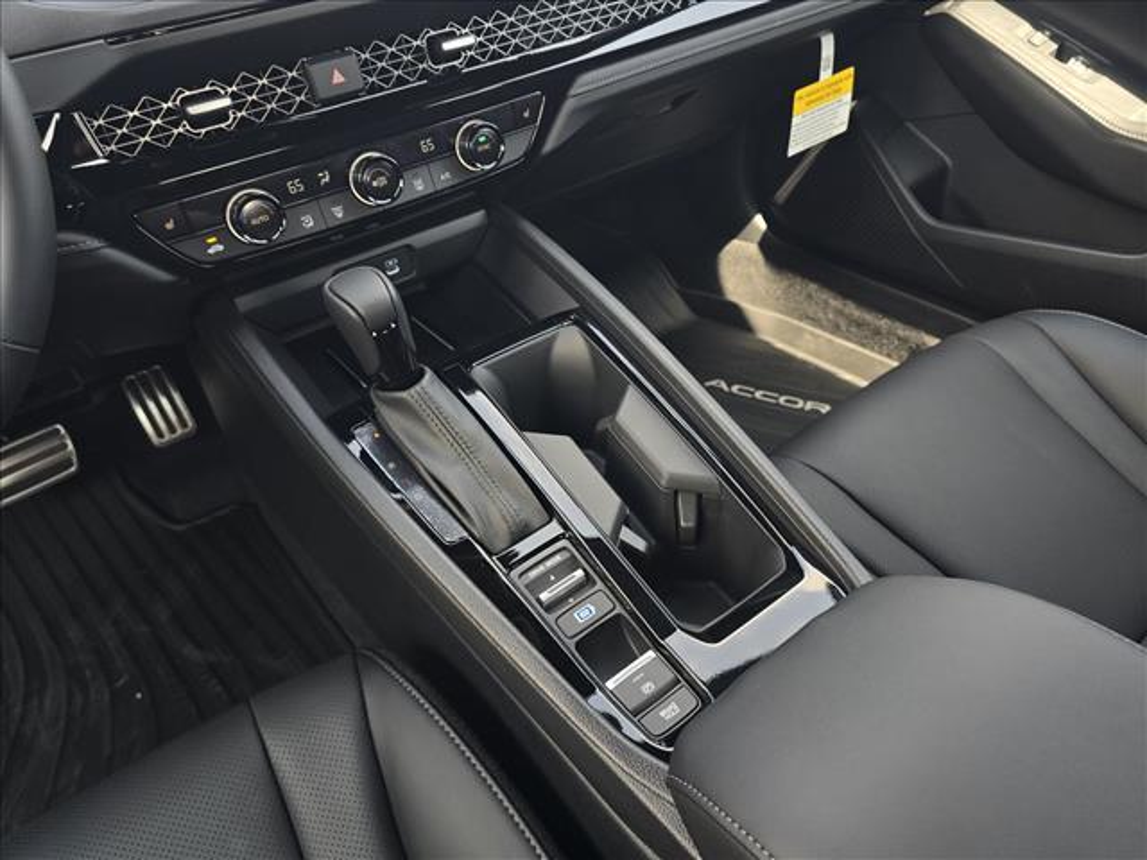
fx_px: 762
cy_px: 430
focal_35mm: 23
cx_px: 574
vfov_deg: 58.9
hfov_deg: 73.9
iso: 100
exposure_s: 1/182
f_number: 1.7
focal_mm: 6.3
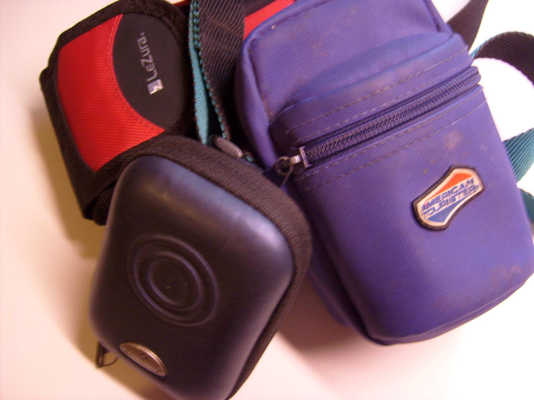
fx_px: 540
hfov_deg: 52.6
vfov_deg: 40.7
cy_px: 200
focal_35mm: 35
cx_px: 267
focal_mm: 5.8
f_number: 2.8
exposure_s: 1/8
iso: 80
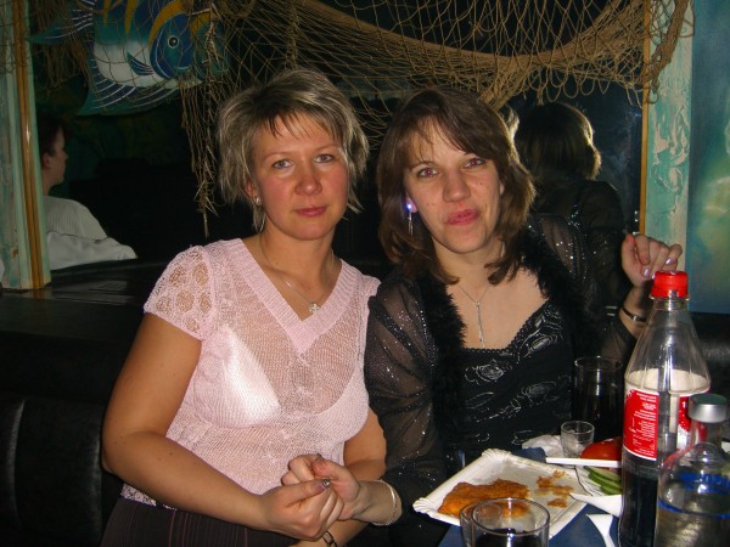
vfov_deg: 37.7
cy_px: 274
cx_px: 365
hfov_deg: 49.0
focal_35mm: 38
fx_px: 801
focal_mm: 7.9
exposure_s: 1/60
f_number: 2.8
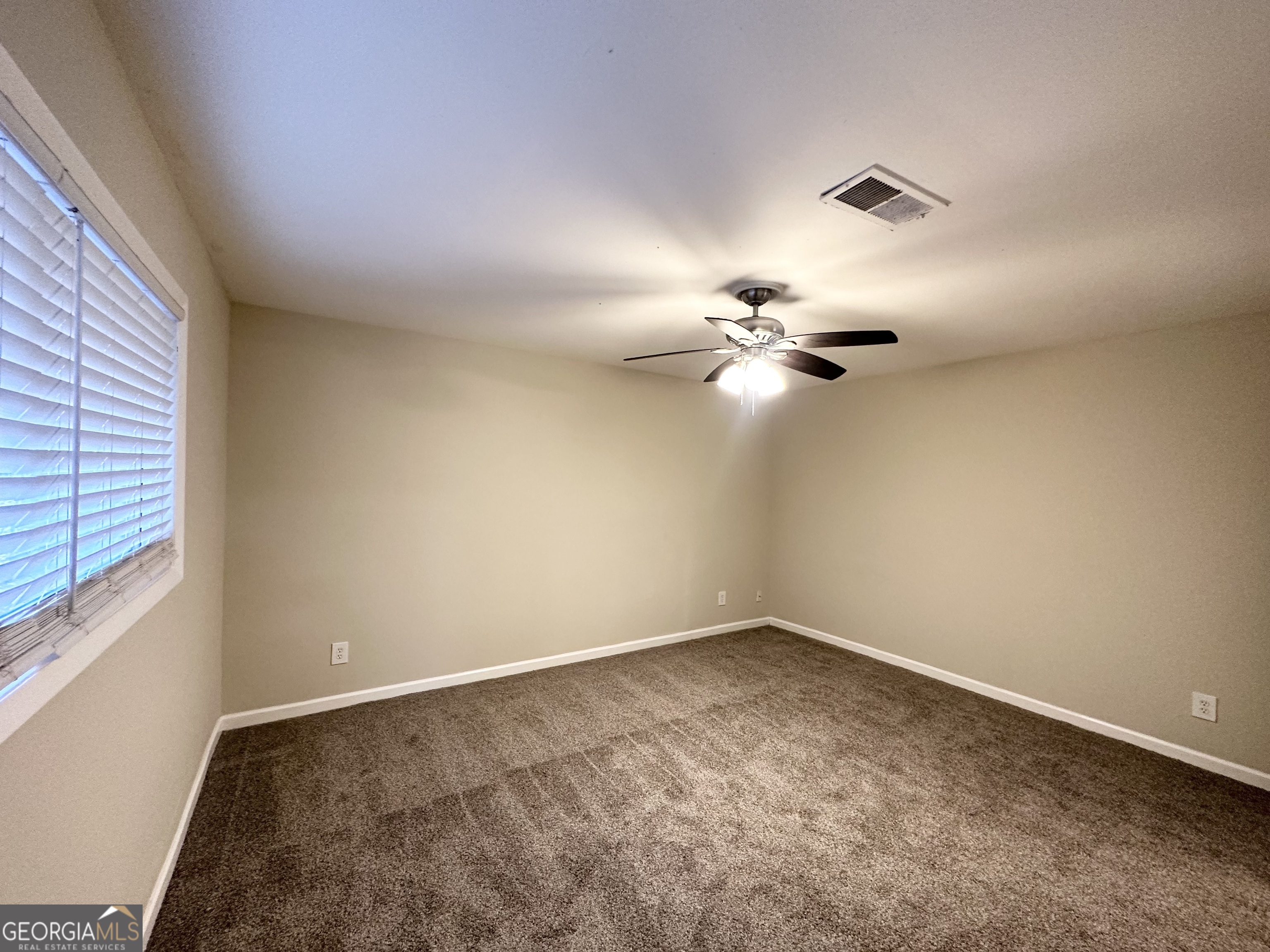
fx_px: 514
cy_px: 476
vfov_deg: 85.7
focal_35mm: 14
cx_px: 635
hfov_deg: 102.1
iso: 320
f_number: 2.2
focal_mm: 2.22
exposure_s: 1/60
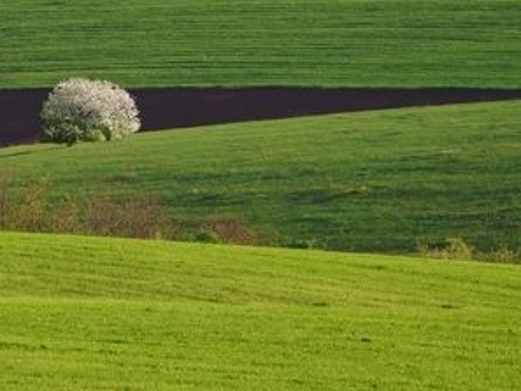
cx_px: 138
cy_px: 53
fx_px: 8763
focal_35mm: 582
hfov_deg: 3.4
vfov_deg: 2.6
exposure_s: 1/250
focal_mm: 300
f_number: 8
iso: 125
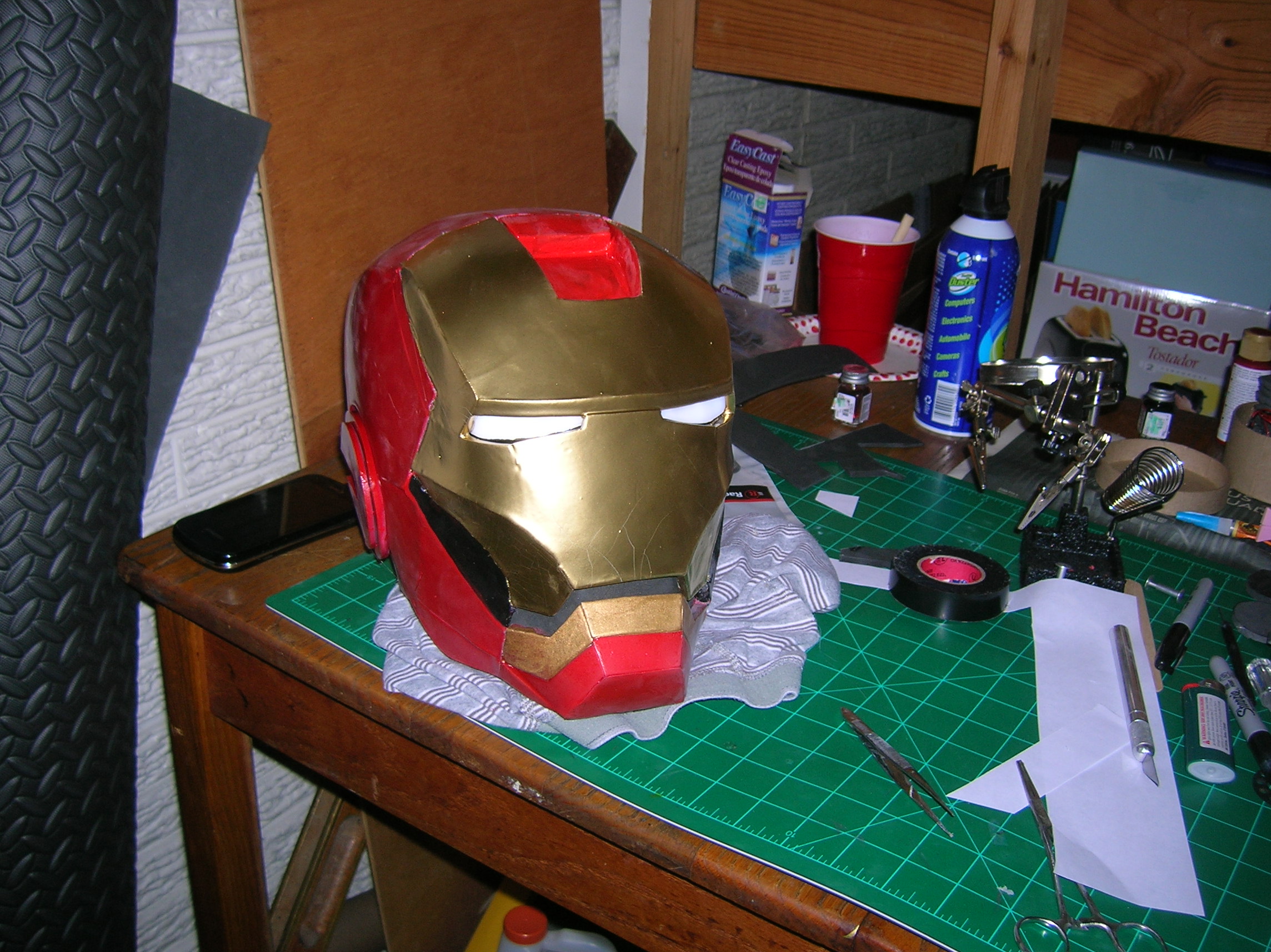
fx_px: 1247
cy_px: 476
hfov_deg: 54.0
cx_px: 636
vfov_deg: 41.7
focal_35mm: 34
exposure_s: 1/60.1
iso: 50
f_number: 2.9
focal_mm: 5.7
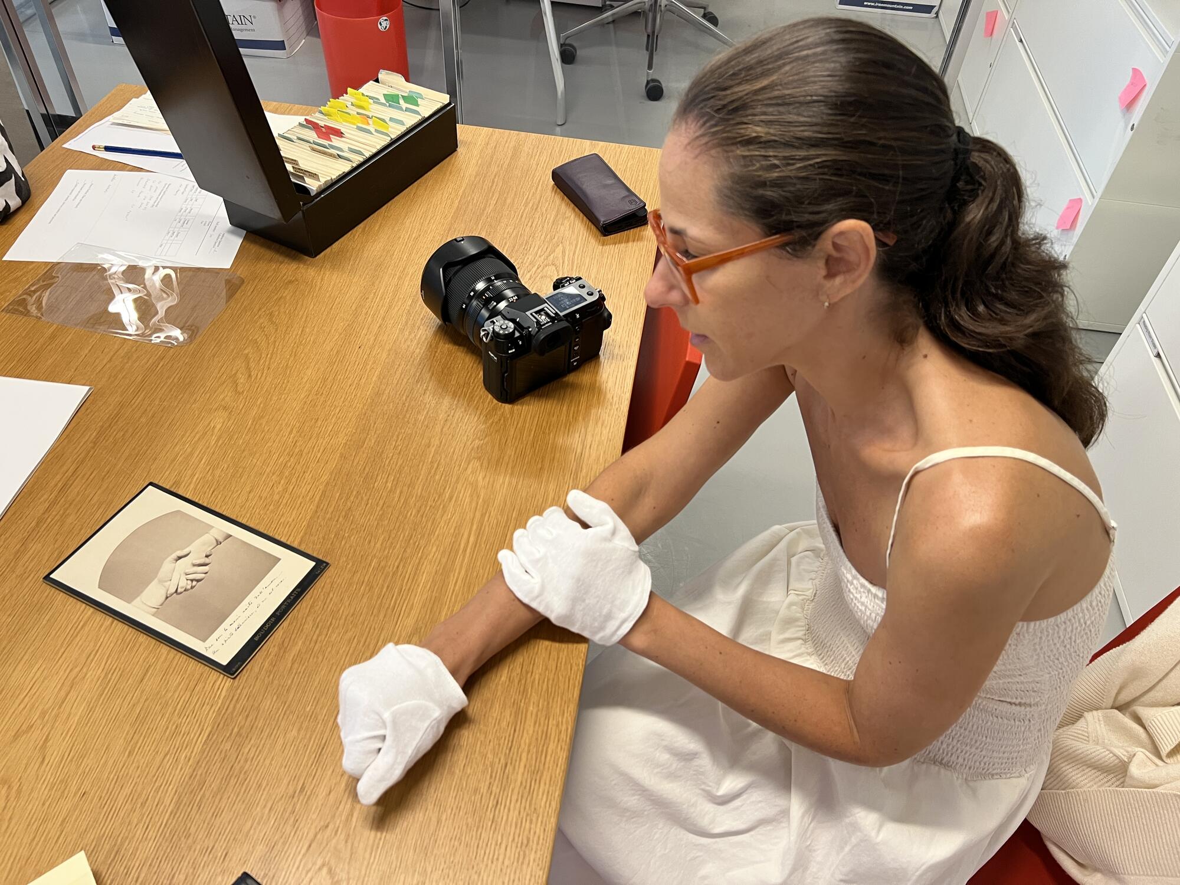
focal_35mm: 26
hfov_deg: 67.3
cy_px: 442
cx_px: 590
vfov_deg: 53.1
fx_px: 886
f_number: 1.5
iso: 160
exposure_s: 1/58
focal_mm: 5.7
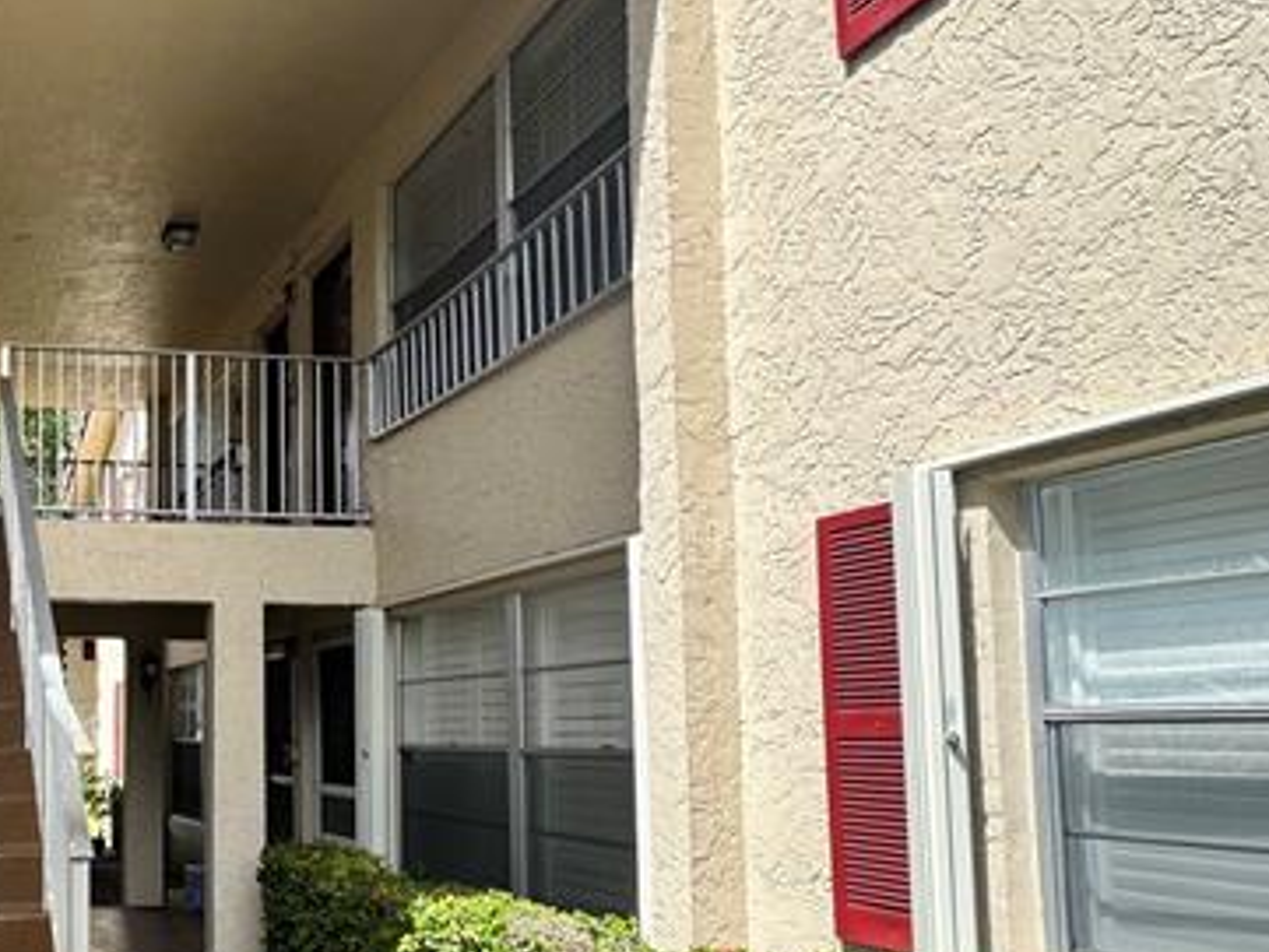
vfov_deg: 44.7
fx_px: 1137
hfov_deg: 49.0
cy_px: 650
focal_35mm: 31
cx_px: 32
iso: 40
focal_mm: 2.22
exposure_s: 1/438
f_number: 2.2
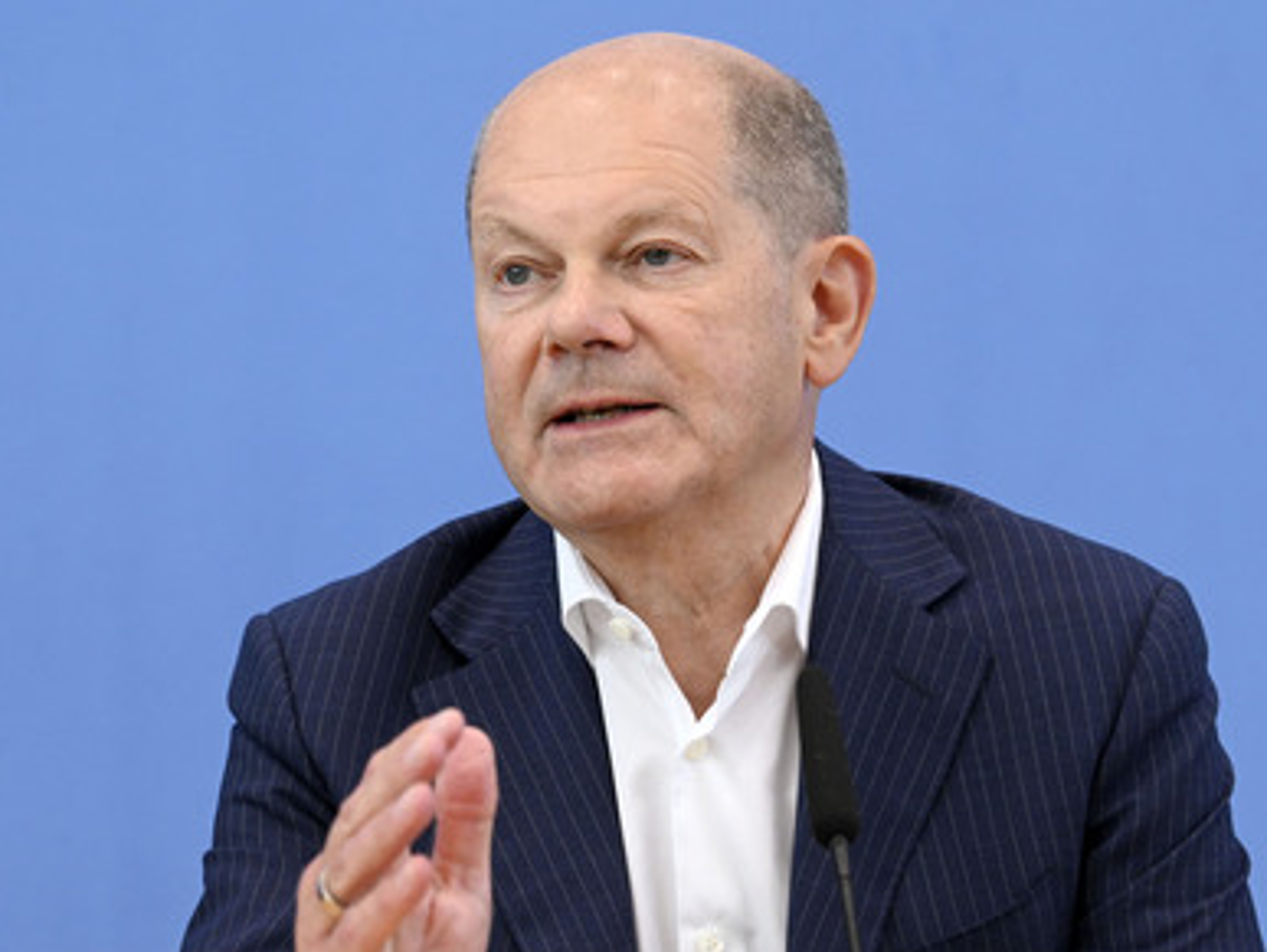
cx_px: 643
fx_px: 5532
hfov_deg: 13.1
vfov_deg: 9.8
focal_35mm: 151
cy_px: 465
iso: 4000
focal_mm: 135
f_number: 6.3
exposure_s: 1/800
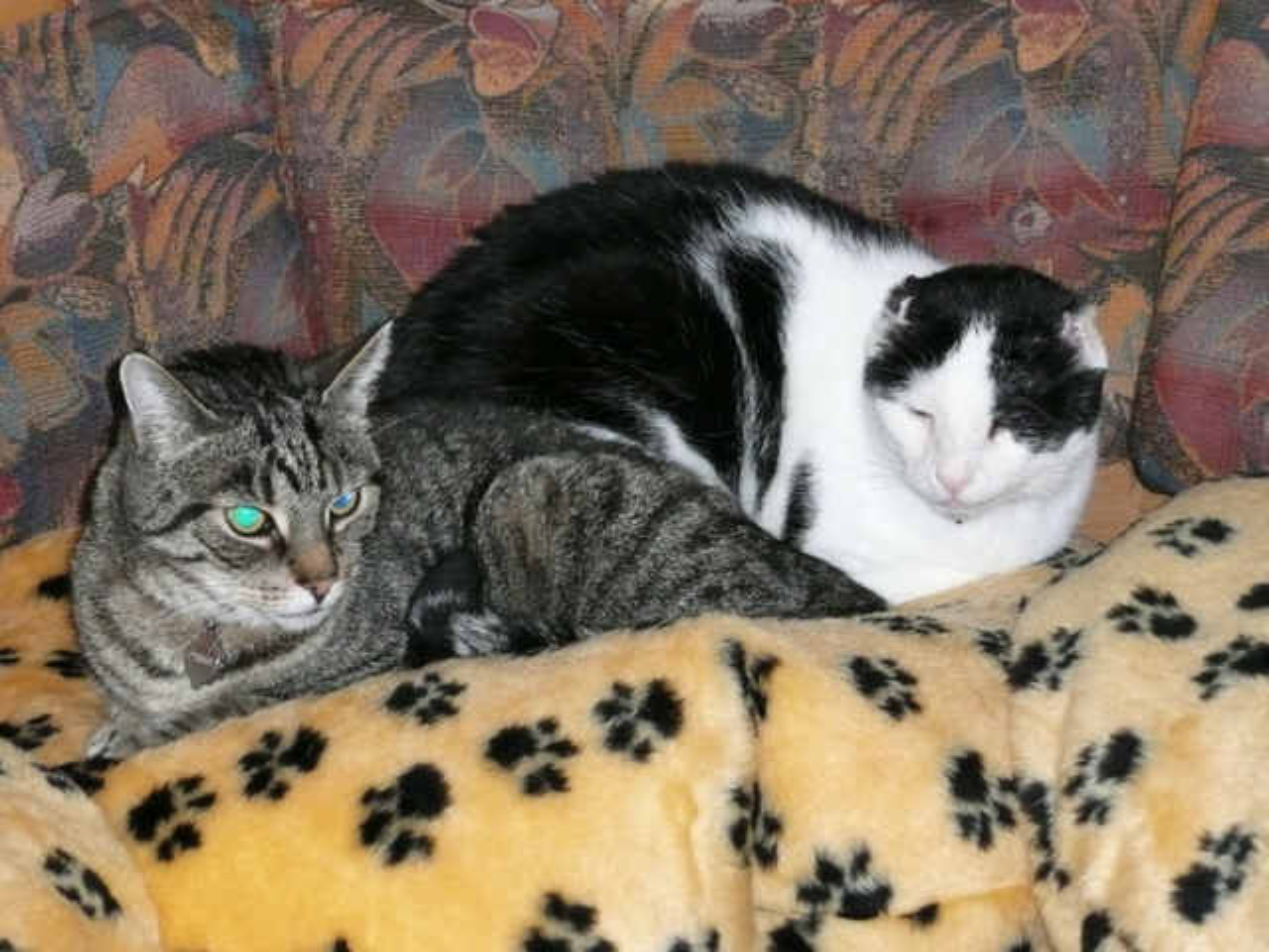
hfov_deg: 20.4
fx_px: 3519
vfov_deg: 15.4
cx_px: 634
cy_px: 476
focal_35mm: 96
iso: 500
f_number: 4.7
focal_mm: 15.7
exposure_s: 1/30
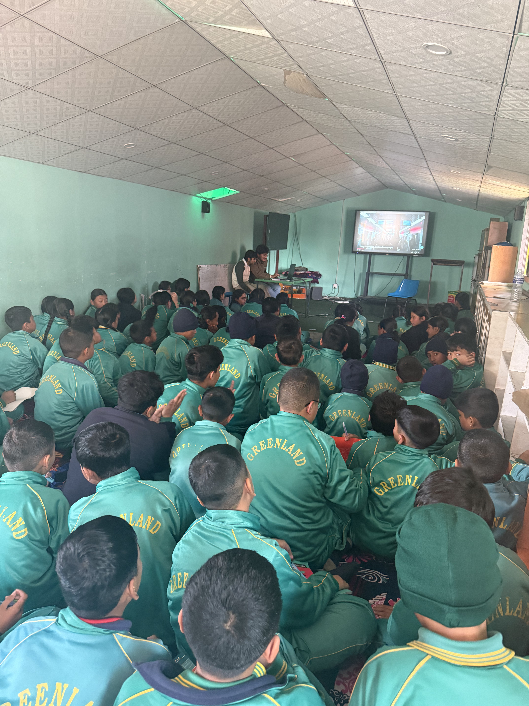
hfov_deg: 56.8
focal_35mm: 24
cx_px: 264
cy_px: 353
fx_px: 489
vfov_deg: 71.6
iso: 640
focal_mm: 6.76
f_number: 1.78
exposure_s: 1/60
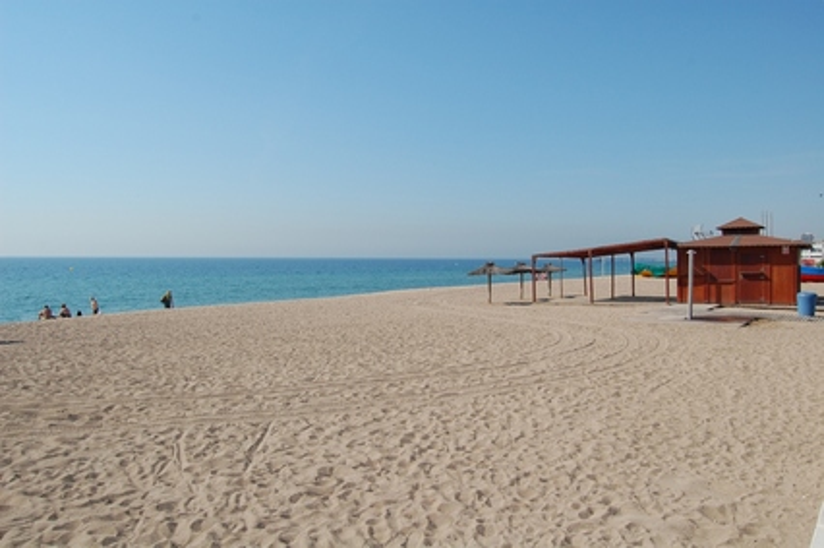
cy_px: 274
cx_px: 412
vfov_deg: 47.8
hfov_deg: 67.4
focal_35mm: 27
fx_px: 617
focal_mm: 18
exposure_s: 1/400
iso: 200
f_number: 10
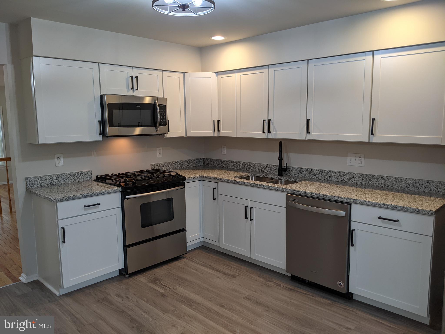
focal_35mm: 27
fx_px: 347
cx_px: 222
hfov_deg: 65.3
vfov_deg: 51.4
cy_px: 167
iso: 66
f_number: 1.8
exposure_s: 1/59.9
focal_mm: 4.44
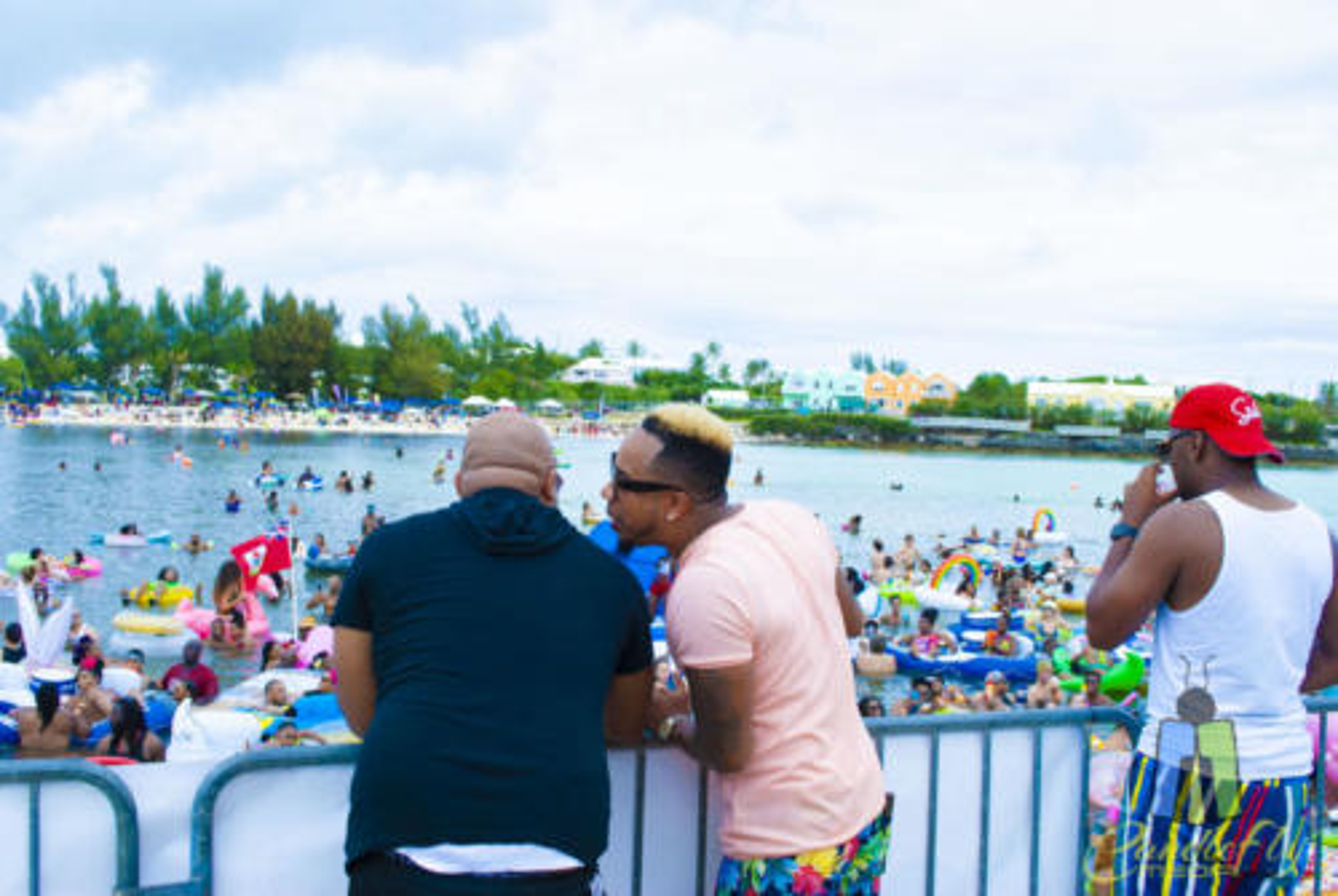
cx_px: 669
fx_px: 1340
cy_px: 448
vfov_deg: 37.0
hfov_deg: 53.1
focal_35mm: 36
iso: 100
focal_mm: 24
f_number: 9
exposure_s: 1/320
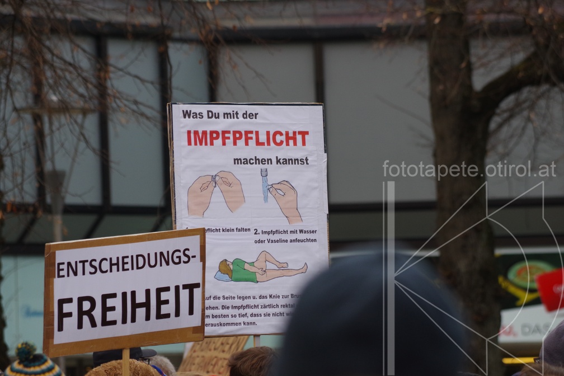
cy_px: 188
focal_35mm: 300
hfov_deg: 6.9
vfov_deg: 4.6
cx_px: 282
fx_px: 4700
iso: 800
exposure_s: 1/250
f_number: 8
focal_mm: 200
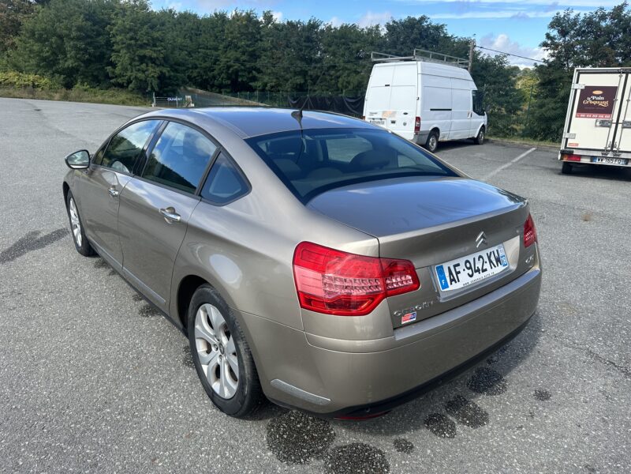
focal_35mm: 24
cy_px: 237
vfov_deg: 56.8
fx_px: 437
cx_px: 316
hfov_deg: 71.6
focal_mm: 6.86
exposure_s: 1/2252
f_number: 1.78
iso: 80
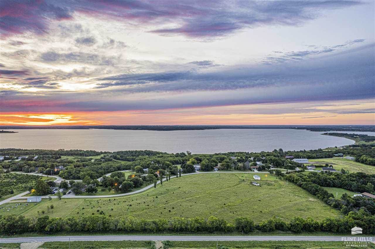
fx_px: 229
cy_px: 124
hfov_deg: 78.6
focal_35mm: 22
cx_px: 188
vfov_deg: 57.2
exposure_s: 1/15
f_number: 2.8
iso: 100
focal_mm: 8.38
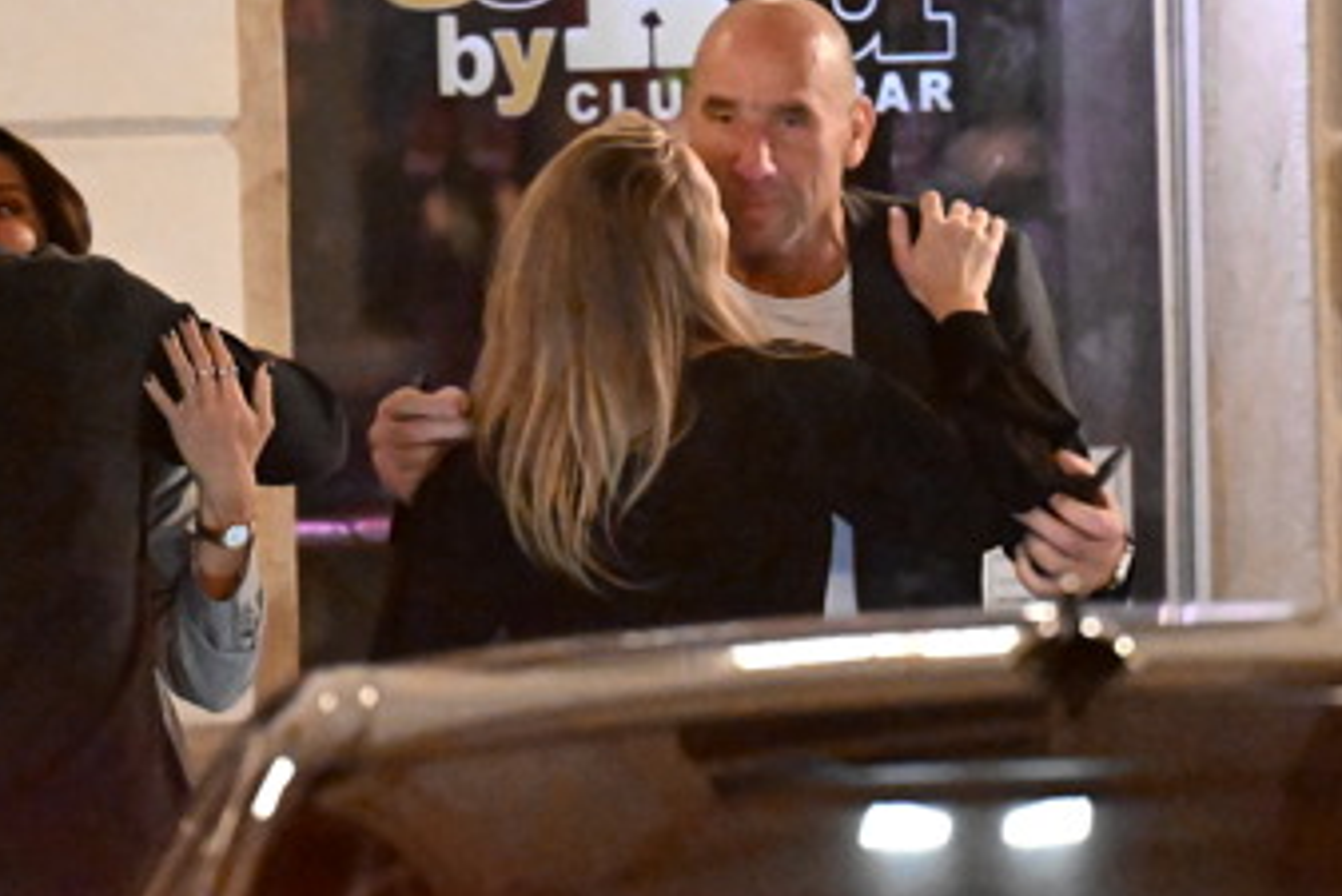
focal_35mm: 614
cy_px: 645
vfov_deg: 2.2
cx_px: 717
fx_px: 22897
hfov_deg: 3.4
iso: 25600
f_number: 2.8
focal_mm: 200
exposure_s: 1/100
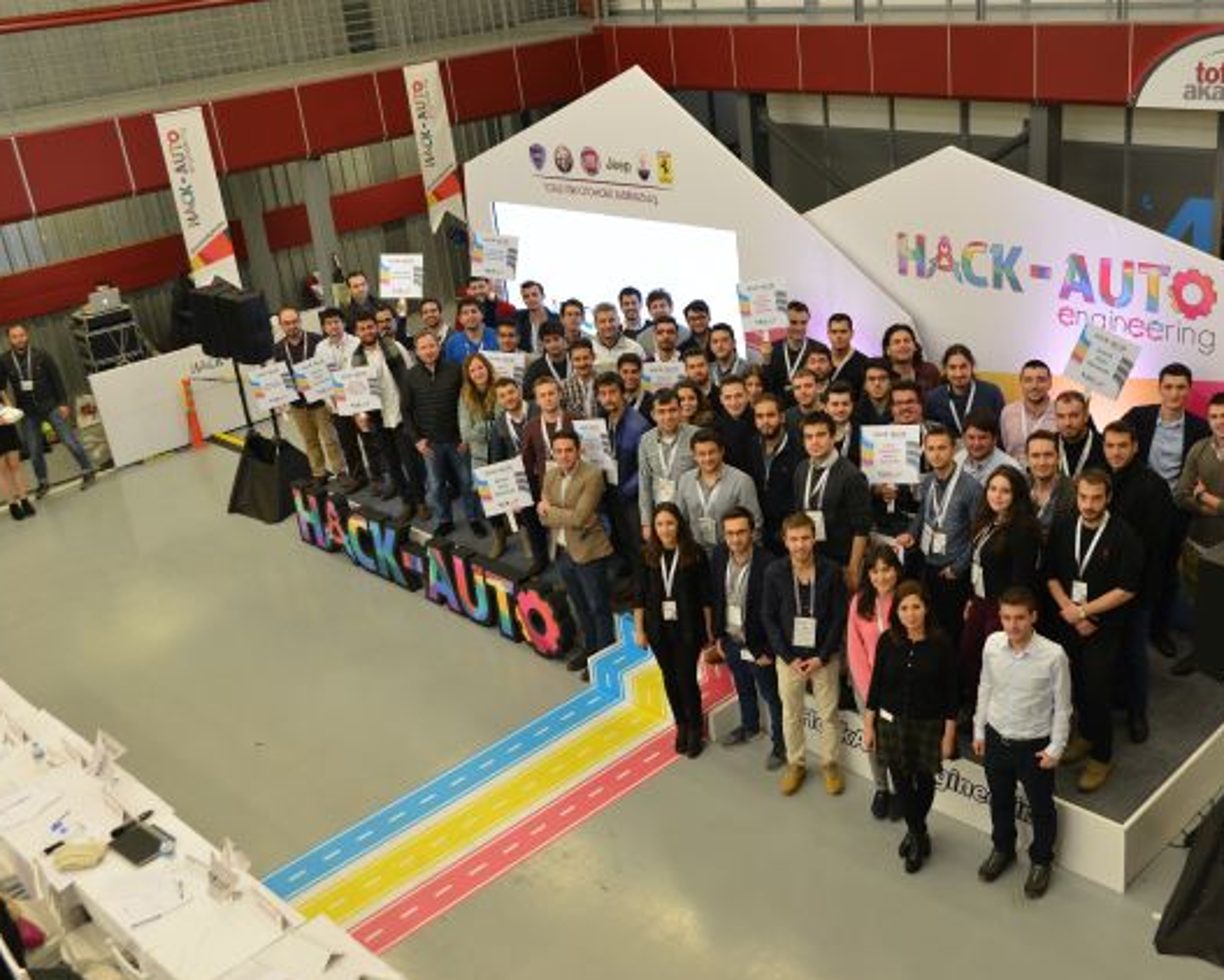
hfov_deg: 48.9
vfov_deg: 40.2
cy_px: 500
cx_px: 690
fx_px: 1341
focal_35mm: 37
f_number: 4
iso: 800
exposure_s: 1/100
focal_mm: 32
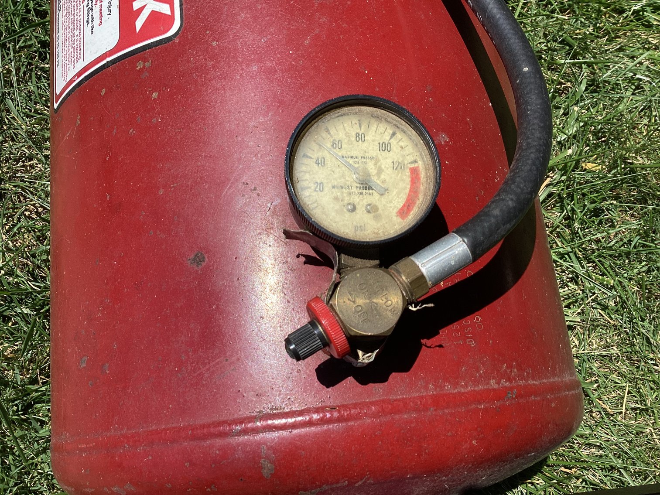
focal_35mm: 31
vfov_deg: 45.4
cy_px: 248
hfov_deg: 58.3
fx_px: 591
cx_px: 330
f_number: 2.4
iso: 25
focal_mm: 3.3
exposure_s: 1/1274
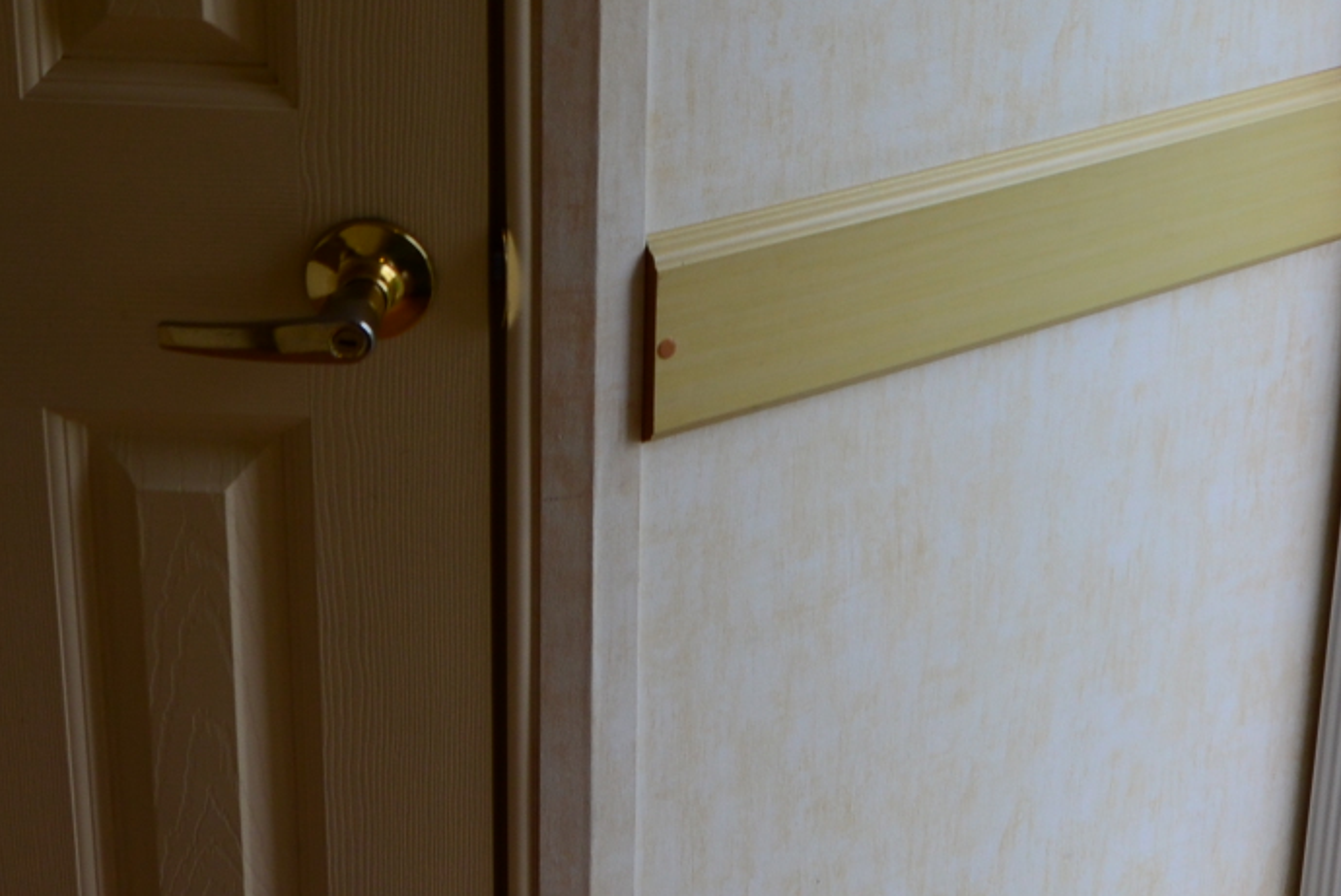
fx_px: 2274
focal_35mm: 61
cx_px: 669
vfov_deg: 20.7
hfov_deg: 32.9
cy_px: -204
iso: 220
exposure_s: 1/60
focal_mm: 14
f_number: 5
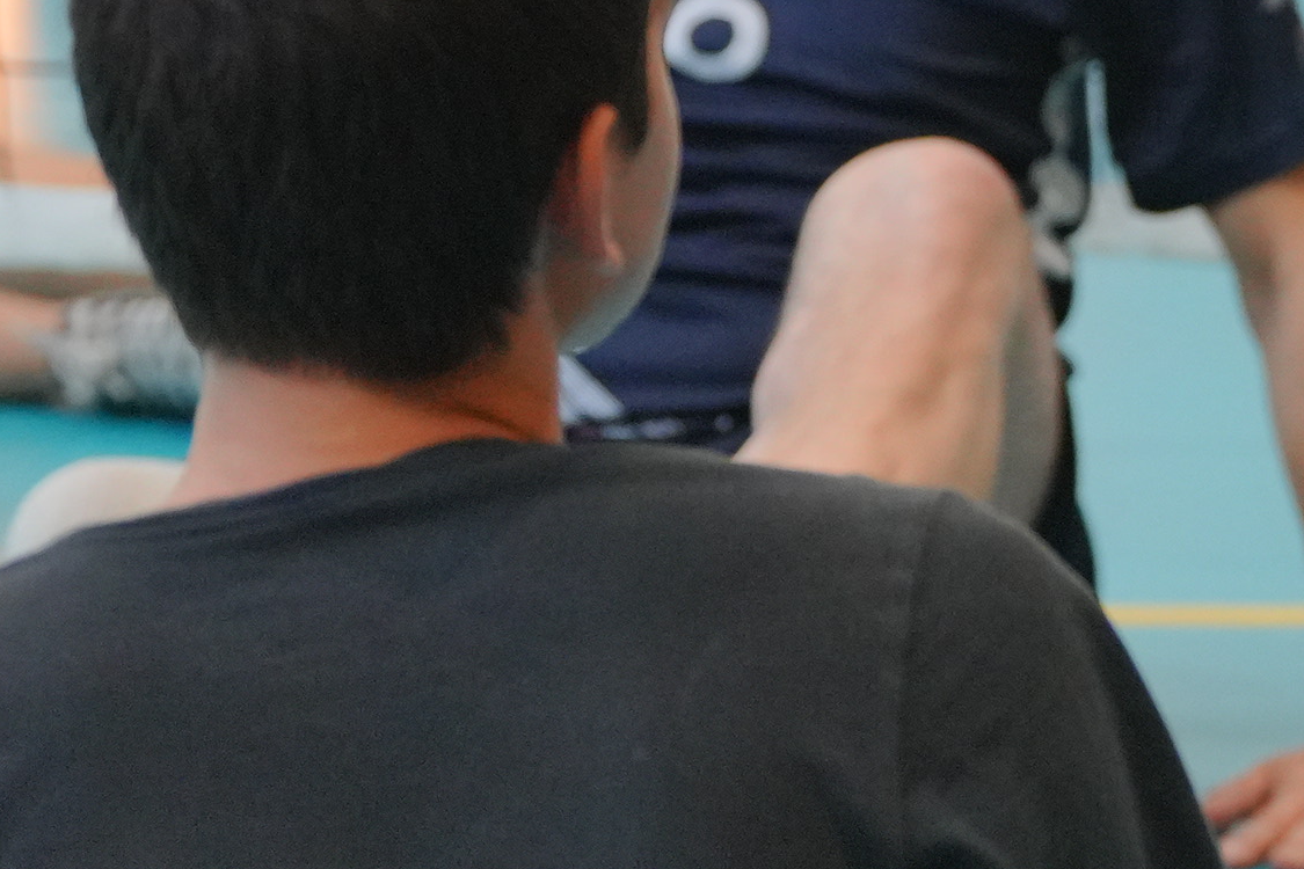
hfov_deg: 6.0
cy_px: -421
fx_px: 12387
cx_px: 1965
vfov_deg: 4.0
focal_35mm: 342
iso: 1600
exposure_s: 1/640
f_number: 3.2
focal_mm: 81
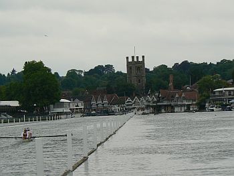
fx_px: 1941
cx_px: 117
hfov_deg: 6.9
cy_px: 88
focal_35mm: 287
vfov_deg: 5.2
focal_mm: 47.8
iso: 80
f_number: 5.6
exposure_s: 1/400
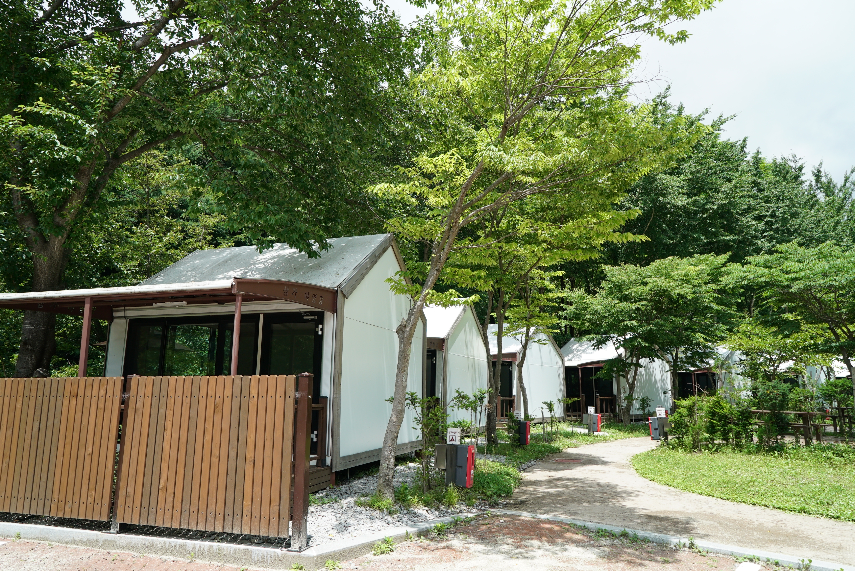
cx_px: 428
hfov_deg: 73.7
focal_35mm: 24
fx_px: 570
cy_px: 286
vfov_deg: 53.2
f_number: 9
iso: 400
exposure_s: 1/400
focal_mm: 24
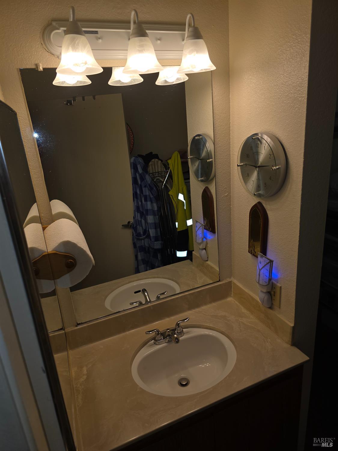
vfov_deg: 73.9
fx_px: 299
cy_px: 226
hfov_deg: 58.9
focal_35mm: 23
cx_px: 169
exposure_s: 1/120
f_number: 1.7
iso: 16
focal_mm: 6.3
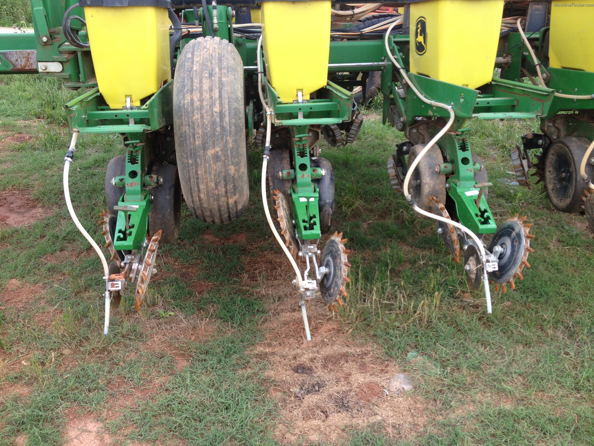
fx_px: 601
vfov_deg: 40.7
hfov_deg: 52.6
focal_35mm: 35
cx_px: 297
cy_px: 223
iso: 50
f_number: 2.4
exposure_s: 1/307
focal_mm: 4.28
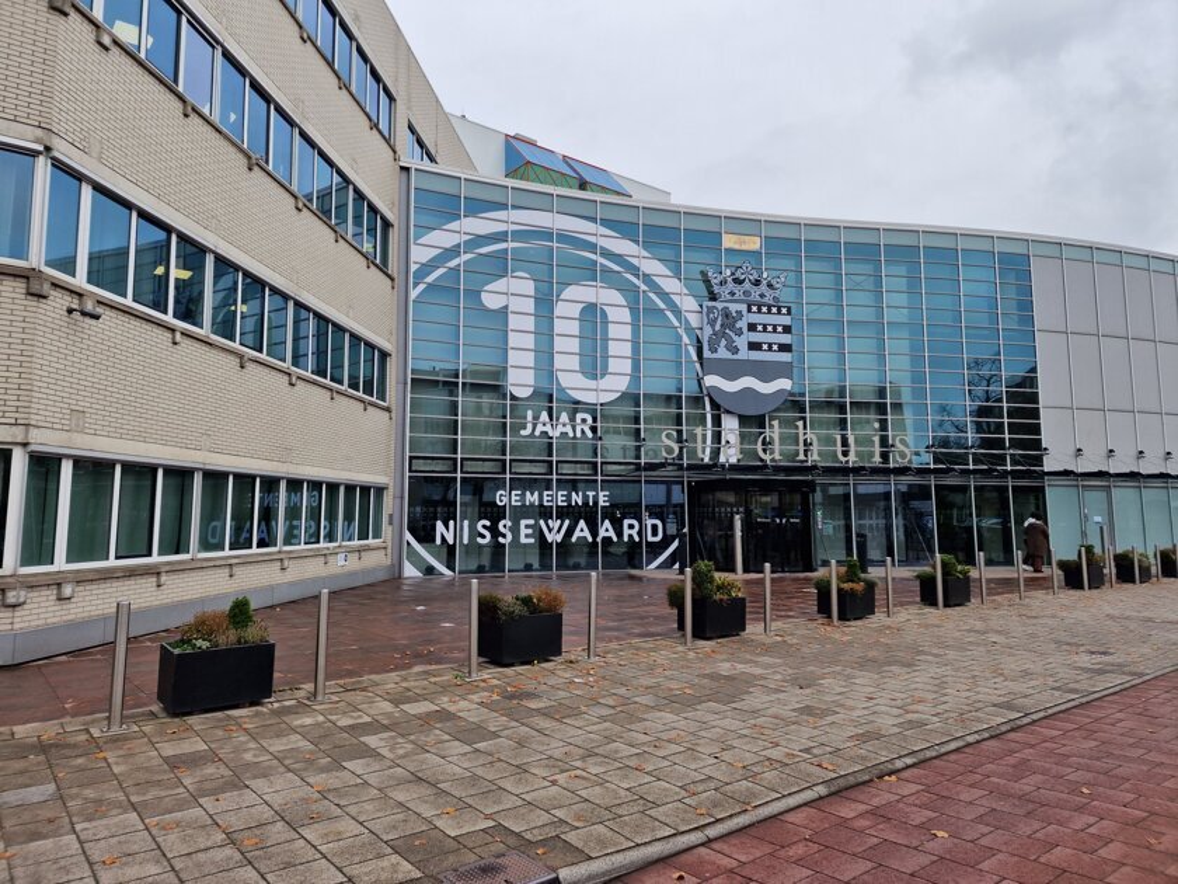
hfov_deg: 73.9
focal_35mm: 23
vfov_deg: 58.9
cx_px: 589
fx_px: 783
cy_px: 442
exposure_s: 1/389
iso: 50
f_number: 1.8
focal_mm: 6.4
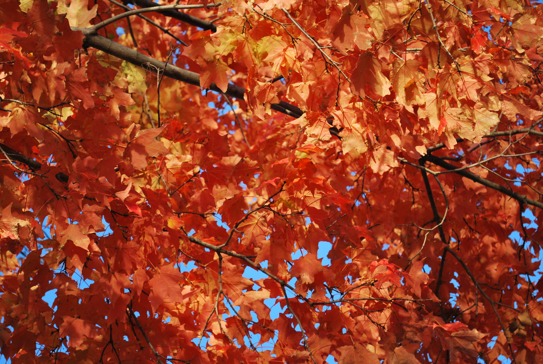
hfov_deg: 24.6
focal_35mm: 82
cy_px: 182
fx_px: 1246
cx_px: 272
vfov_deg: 16.6
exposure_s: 1/80
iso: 100
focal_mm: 55
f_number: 5.6
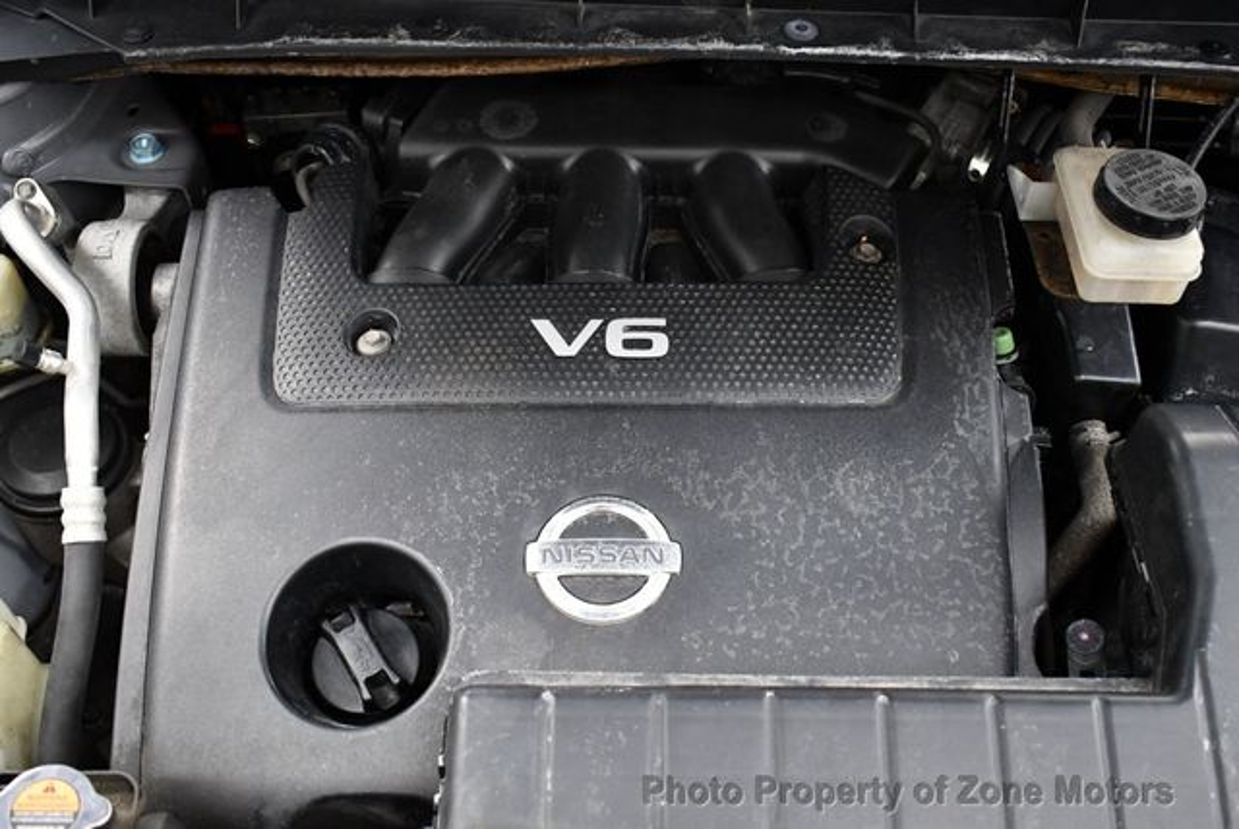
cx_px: 620
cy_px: 414
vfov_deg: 36.9
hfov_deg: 53.1
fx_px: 1240
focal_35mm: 36
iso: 3200
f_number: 3.5
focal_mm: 18
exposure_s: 1/100
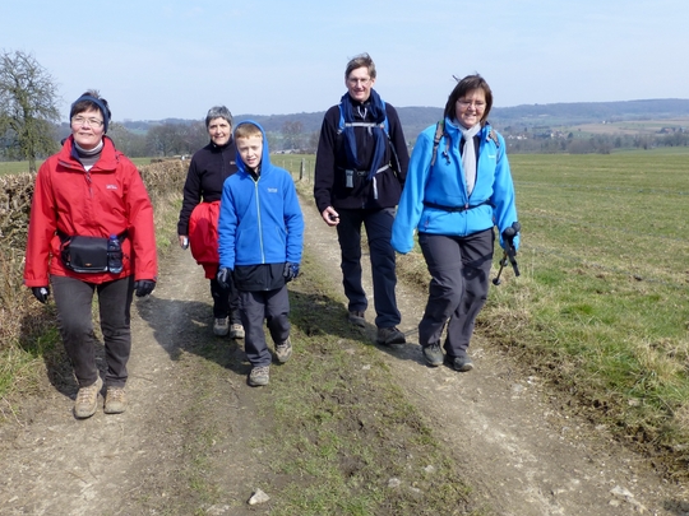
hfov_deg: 59.9
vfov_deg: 46.8
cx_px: 316
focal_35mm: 30
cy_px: 255
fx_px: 597
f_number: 4
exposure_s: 1/640
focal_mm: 4.8
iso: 100
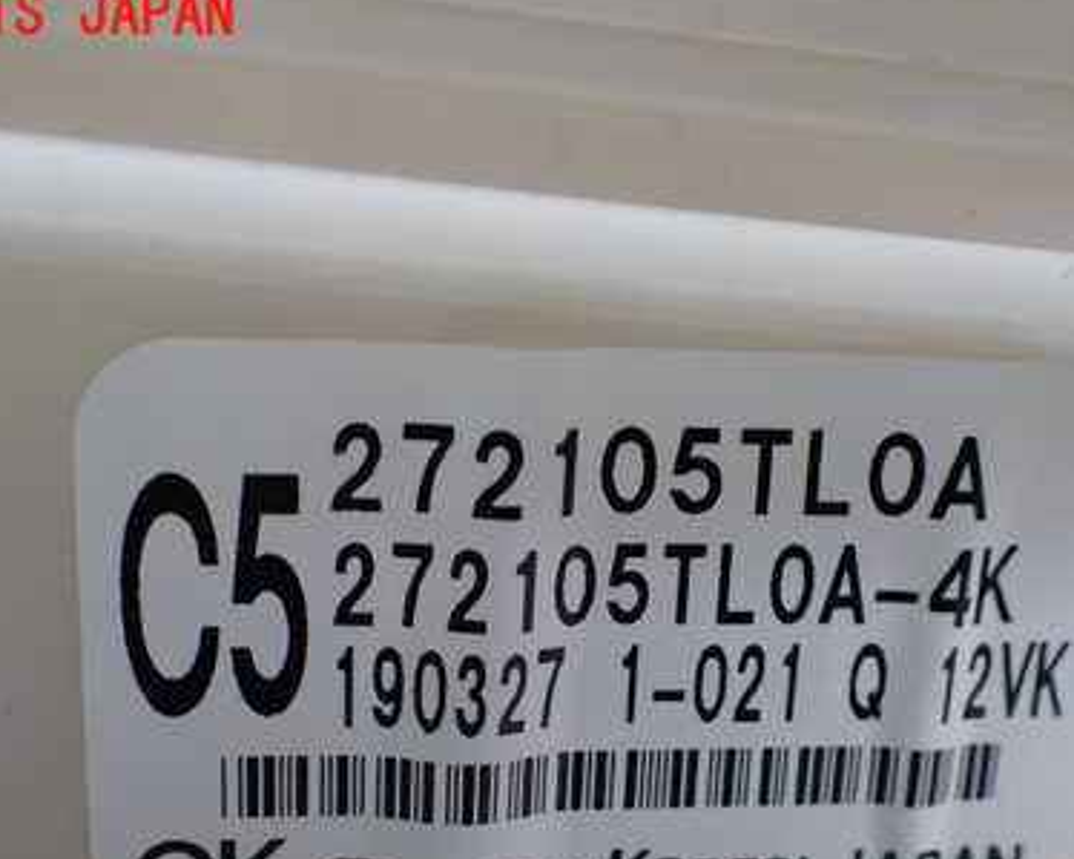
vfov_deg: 31.6
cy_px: 626
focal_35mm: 47
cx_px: 574
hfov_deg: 39.5
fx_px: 1494
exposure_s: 1/125
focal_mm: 5.4
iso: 200
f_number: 2.3
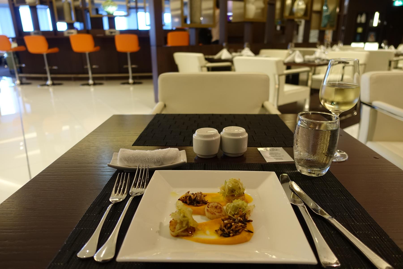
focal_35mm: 24
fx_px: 269
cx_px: 202
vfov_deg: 53.1
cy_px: 134
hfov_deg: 73.7
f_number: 1.8
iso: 500
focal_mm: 8.8
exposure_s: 1/30
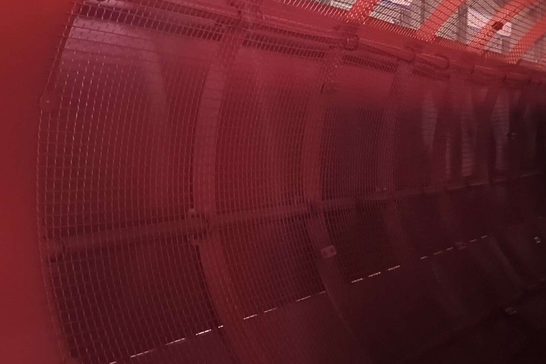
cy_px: 76
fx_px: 1001
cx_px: 412
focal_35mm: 66
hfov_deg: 30.0
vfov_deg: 20.4
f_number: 1.65
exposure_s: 1/25
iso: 3200
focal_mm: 6.14
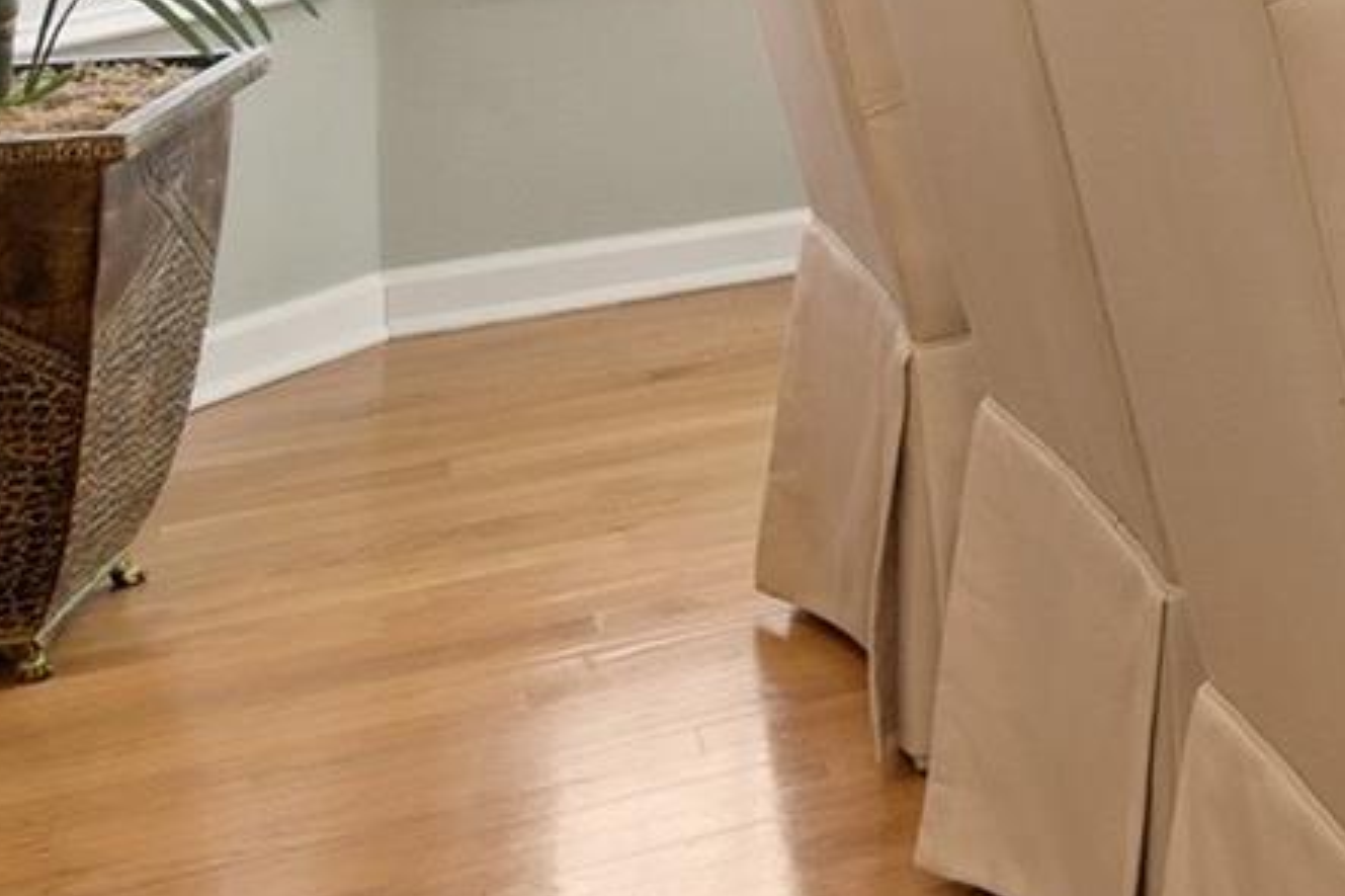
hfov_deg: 19.9
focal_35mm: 74
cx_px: 2429
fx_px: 2764
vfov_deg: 16.2
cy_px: -591
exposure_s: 1/100
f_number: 9
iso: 250
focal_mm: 16
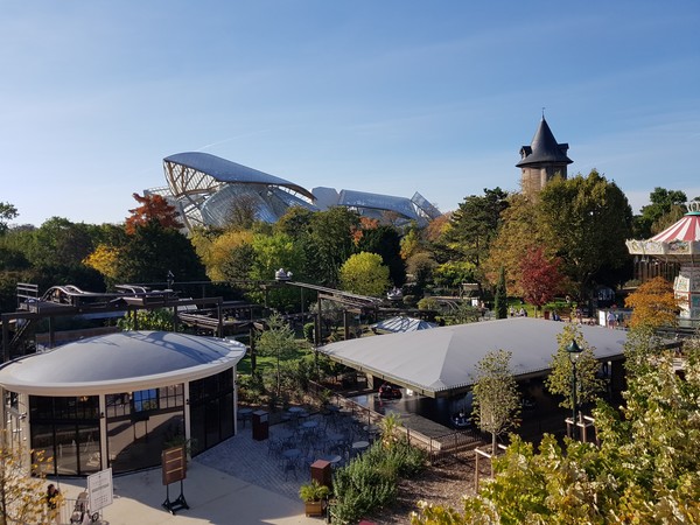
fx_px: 526
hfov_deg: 67.3
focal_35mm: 26
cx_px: 350
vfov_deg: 53.1
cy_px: 262
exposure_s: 1/2600
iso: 50
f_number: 1.7
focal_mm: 4.2
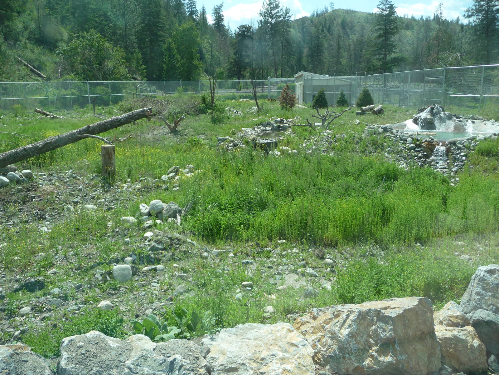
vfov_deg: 49.7
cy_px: 188
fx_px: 404
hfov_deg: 63.4
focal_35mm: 28
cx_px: 250
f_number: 3.3
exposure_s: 1/640
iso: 100
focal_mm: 4.7
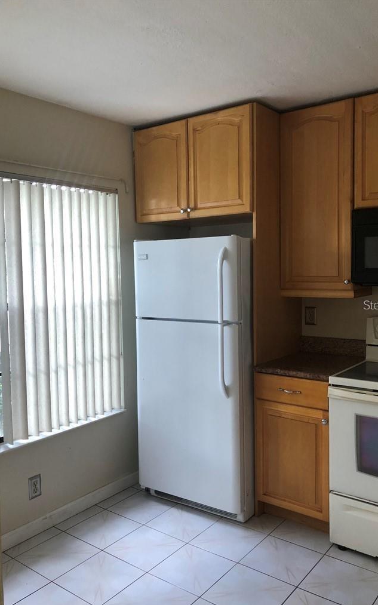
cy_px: 305
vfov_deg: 62.9
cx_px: 190
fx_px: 495
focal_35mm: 30
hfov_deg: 41.8
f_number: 1.8
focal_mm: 4
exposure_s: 1/24
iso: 40
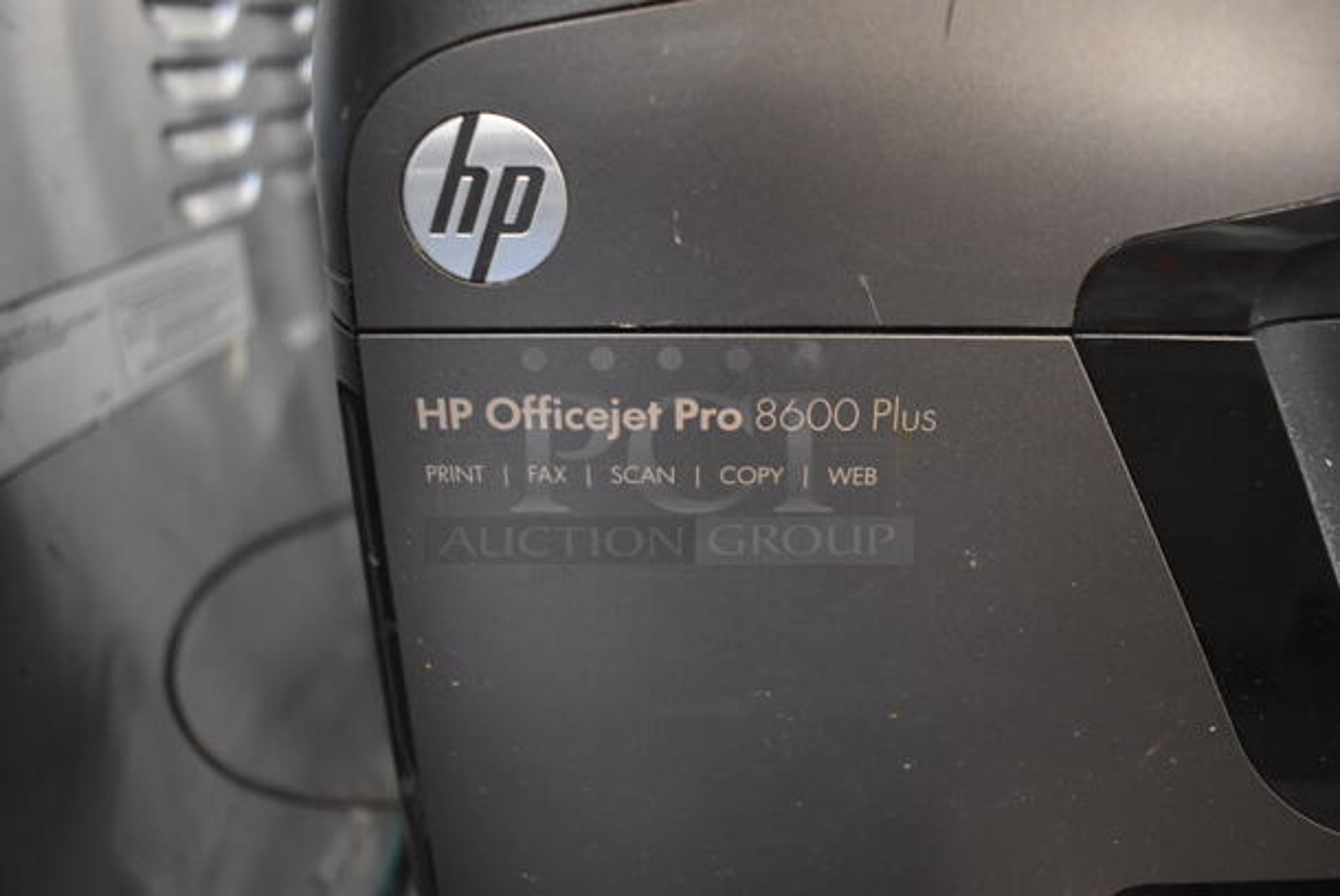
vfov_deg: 48.0
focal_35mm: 27
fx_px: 1006
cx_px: 670
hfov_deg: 67.3
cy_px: 448
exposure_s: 1/60
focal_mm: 18
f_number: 3.5
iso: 3200
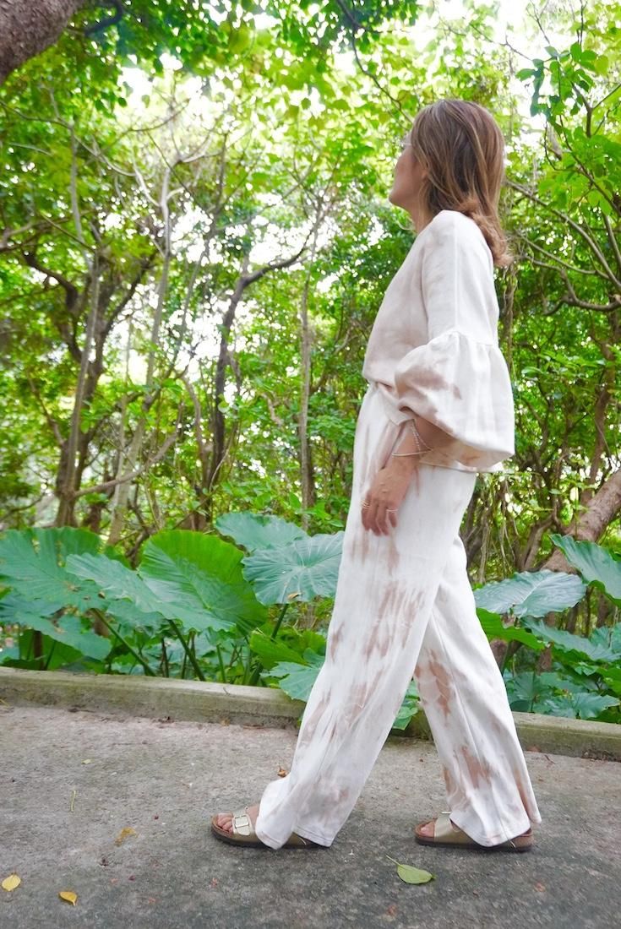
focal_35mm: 32
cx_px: 310
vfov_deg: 59.5
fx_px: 814
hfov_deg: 41.8
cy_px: 464
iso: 2000
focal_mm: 21
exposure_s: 1/160
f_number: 4
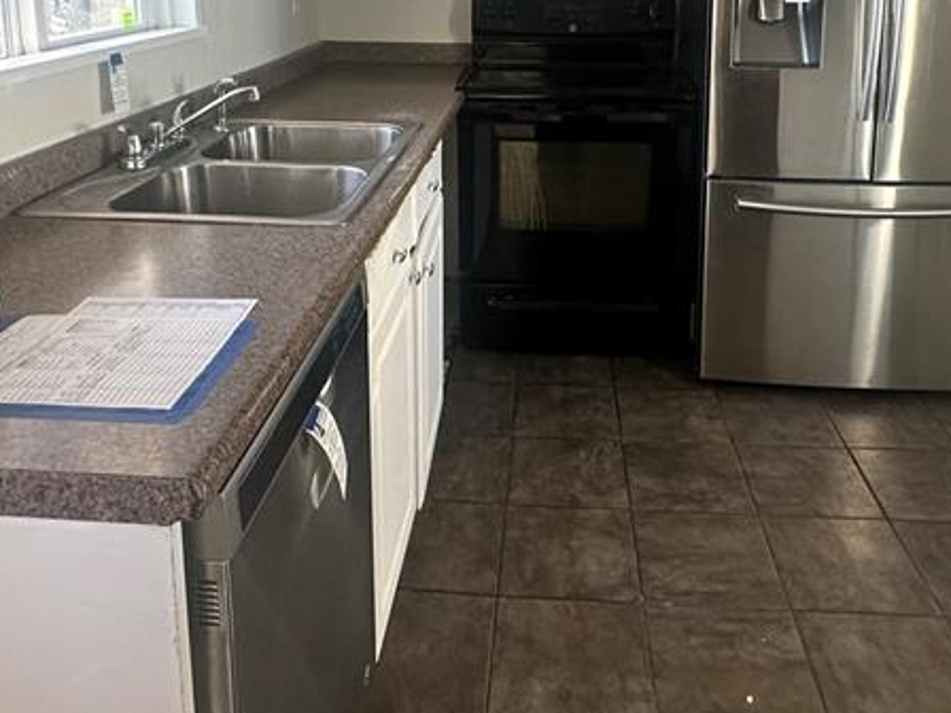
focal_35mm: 32
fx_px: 879
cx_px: 488
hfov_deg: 56.8
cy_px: 116
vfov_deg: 41.7
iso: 200
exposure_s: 1/99
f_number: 2.2
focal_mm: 2.22
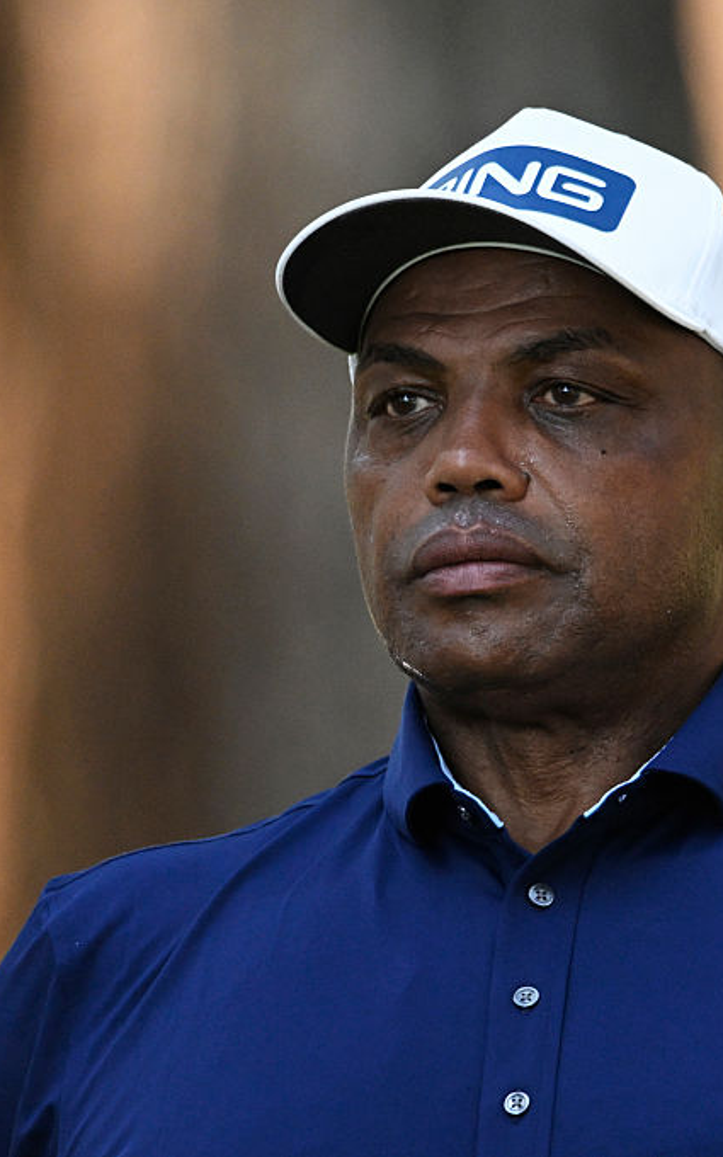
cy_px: 578
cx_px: 497
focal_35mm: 1381
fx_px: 43538
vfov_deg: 1.5
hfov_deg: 1.0
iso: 2500
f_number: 4
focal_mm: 600
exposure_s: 1/2000
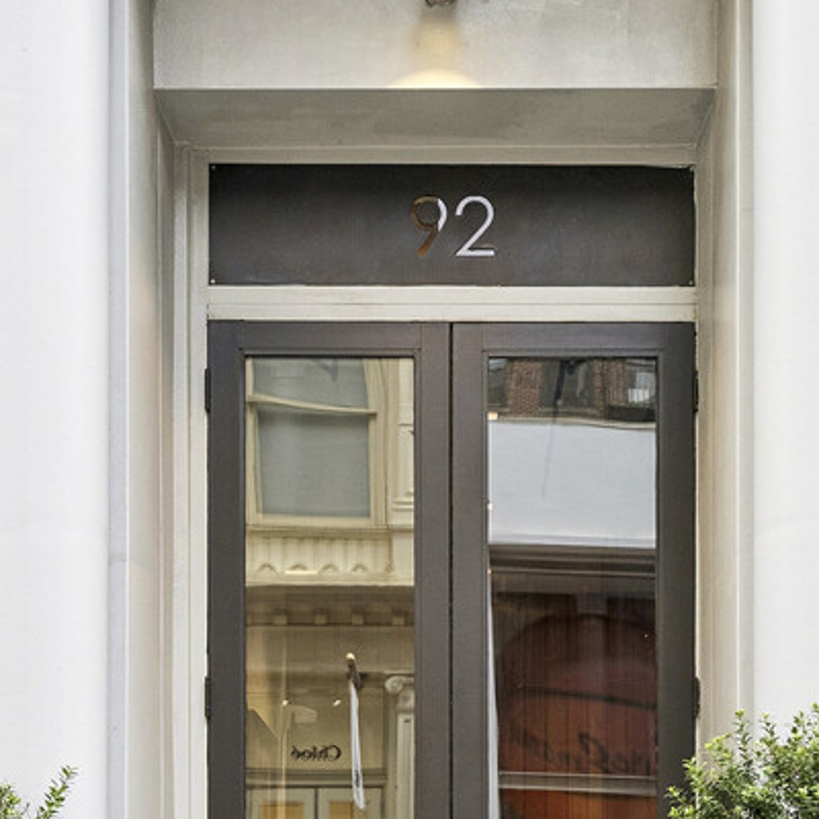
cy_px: 584
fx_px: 1820
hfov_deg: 25.4
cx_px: 441
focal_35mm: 68
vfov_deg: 25.1
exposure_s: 1/160
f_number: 4
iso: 640
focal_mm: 32
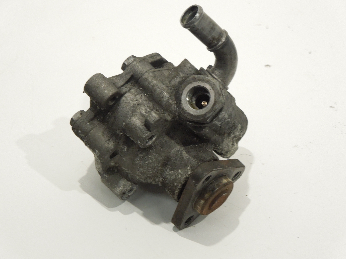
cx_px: 173
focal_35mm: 119
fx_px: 1189
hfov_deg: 16.6
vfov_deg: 12.5
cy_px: 130
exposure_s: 1/25
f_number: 4.8
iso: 400
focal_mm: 21.5
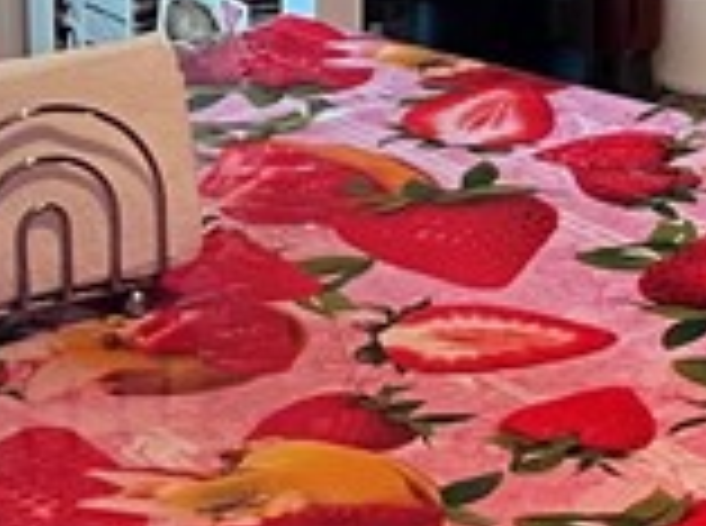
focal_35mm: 170
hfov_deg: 11.4
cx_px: 868
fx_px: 3459
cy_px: 13
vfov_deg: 8.7
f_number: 1.5
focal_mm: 5.7
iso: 125
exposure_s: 1/60
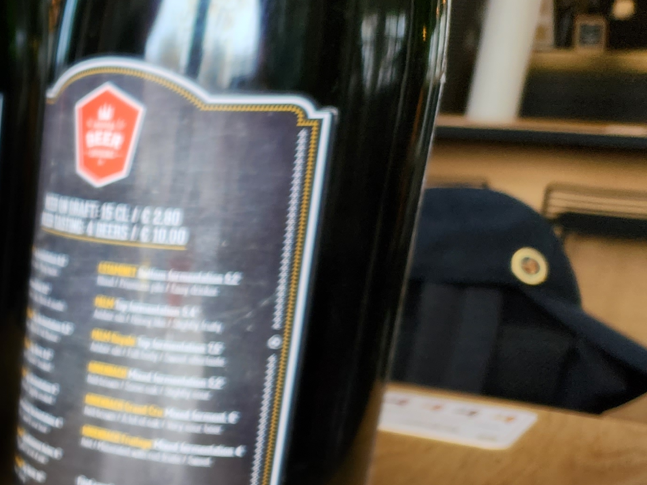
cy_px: 482
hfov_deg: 23.7
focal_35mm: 67
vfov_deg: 21.2
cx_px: -295
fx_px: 1252
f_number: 1.8
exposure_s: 1/180
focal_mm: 5.4
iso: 40
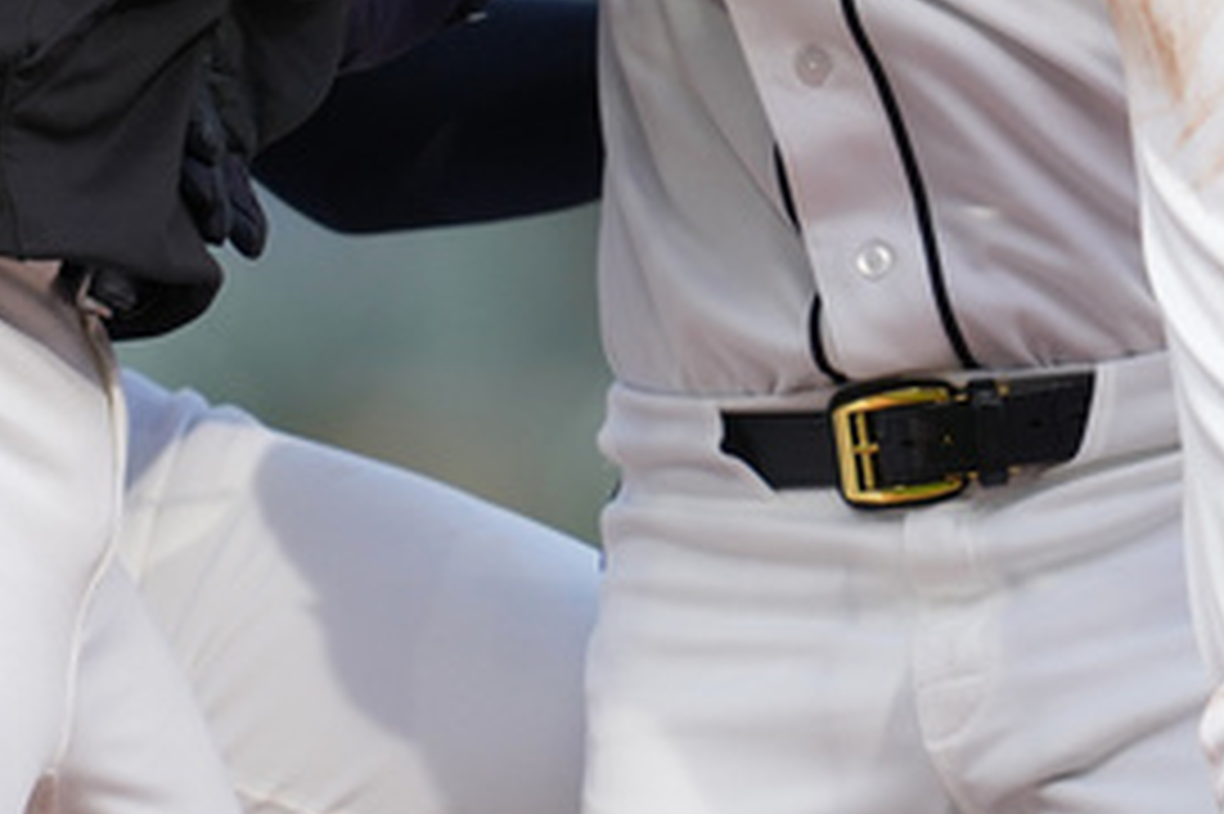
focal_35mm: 1504
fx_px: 51103
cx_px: 738
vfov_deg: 0.9
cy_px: 108
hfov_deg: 1.4
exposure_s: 1/2000
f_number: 2.8
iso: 400
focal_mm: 400
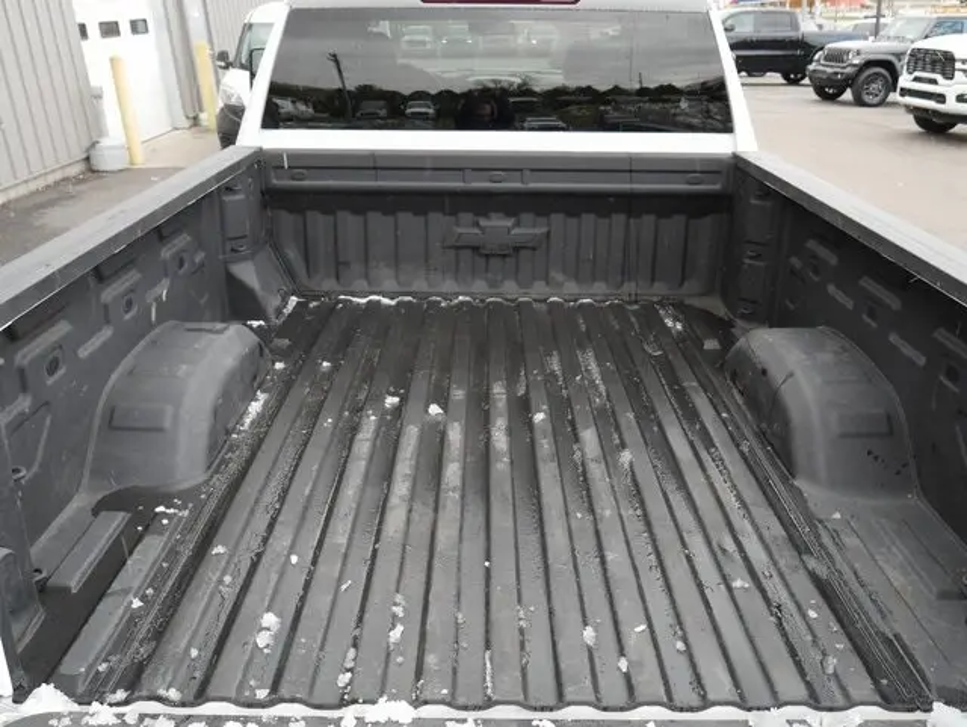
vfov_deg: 44.2
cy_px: 364
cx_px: 484
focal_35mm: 32
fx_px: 895
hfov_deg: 56.8
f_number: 5
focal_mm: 16
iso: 200
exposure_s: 1/60
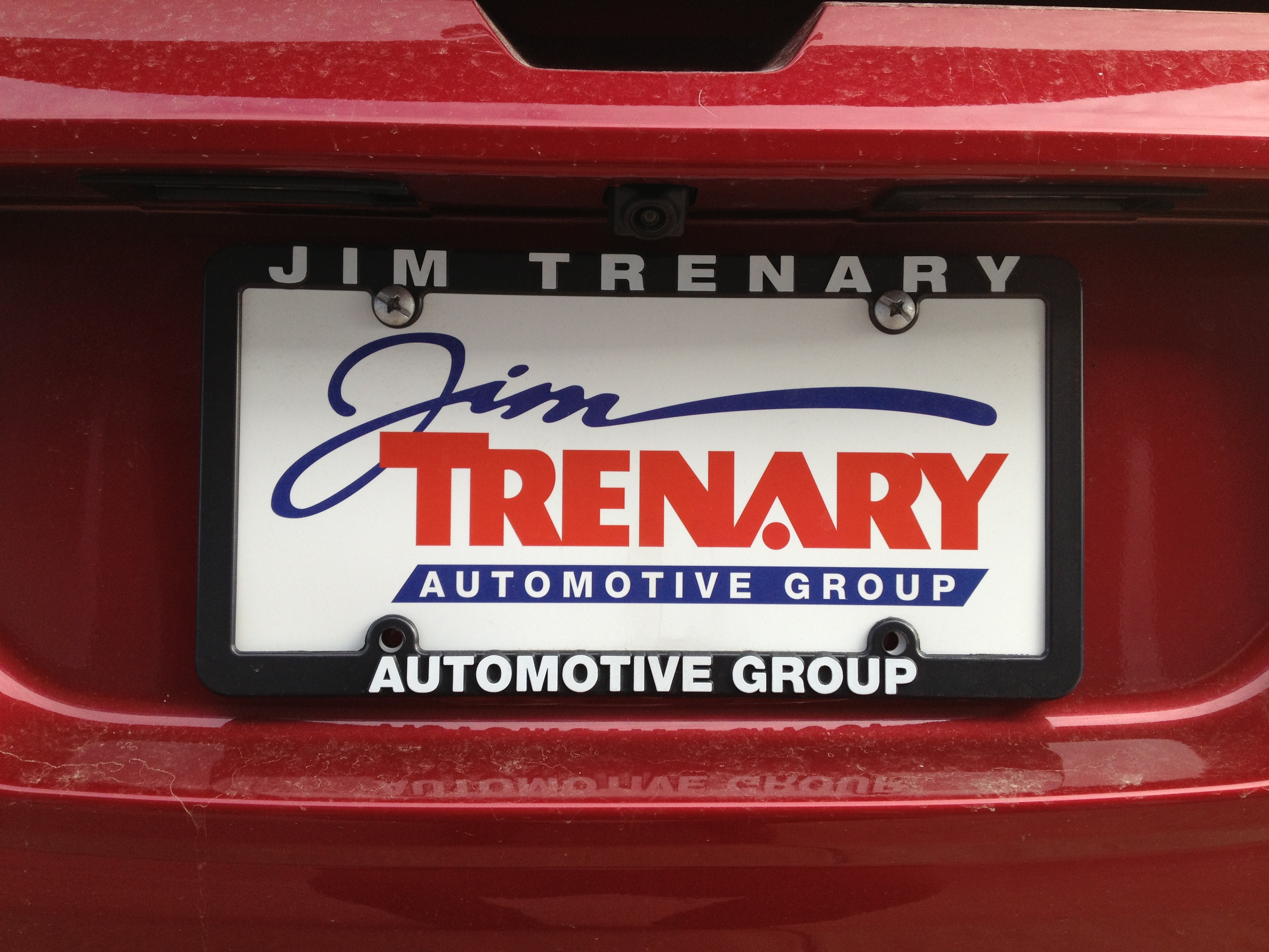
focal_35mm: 35
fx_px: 1283
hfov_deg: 52.6
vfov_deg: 40.7
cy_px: 476
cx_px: 634
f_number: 2.4
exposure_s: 1/391
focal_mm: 4.28
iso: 50
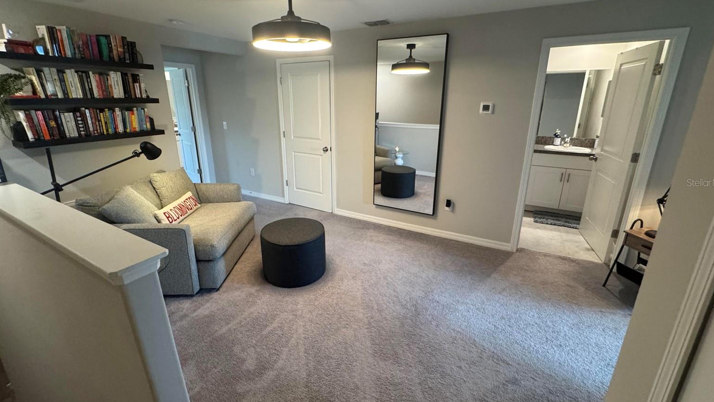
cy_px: 182
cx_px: 356
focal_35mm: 16
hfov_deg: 99.4
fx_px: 303
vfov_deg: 67.0
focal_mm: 2.22
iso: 400
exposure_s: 1/60
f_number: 2.2
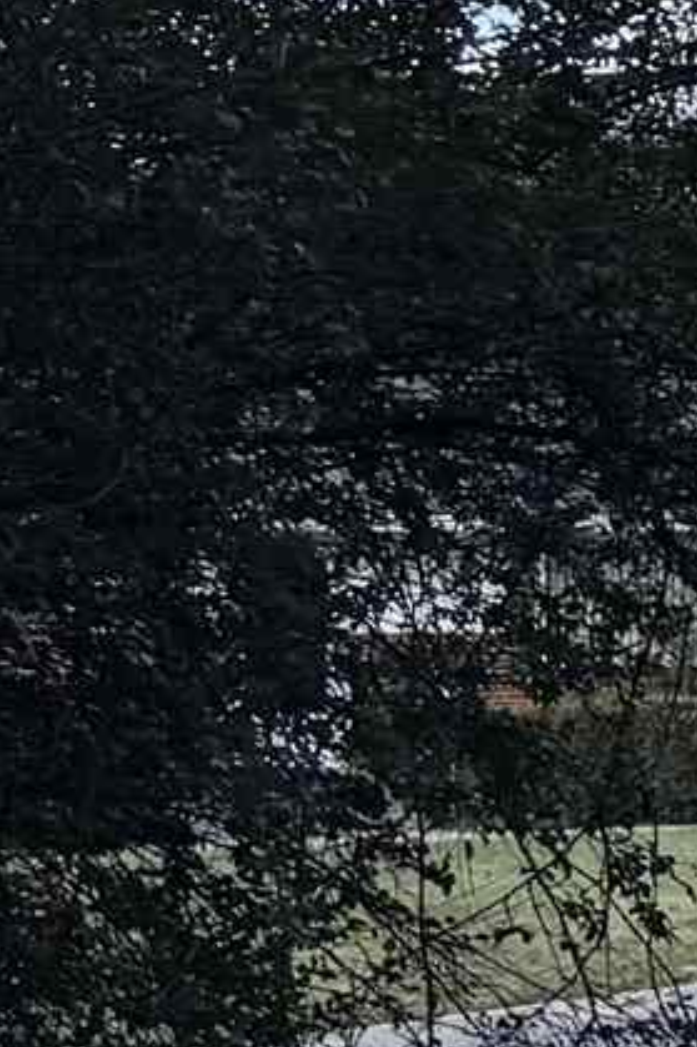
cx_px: 3512
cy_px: 547
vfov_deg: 11.2
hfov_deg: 5.5
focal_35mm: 183
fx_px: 5319
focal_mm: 6.76
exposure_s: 1/2169
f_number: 1.78
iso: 80
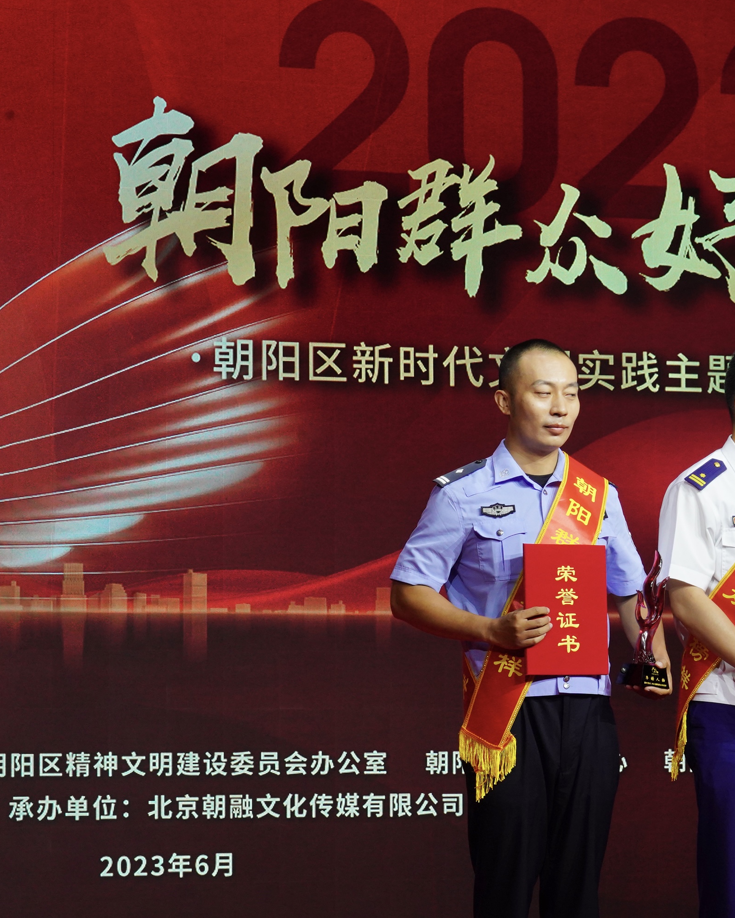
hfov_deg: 12.0
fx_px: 3480
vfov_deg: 15.0
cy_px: 456
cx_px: 686
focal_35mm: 128
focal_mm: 90
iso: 2000
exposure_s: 1/80
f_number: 13
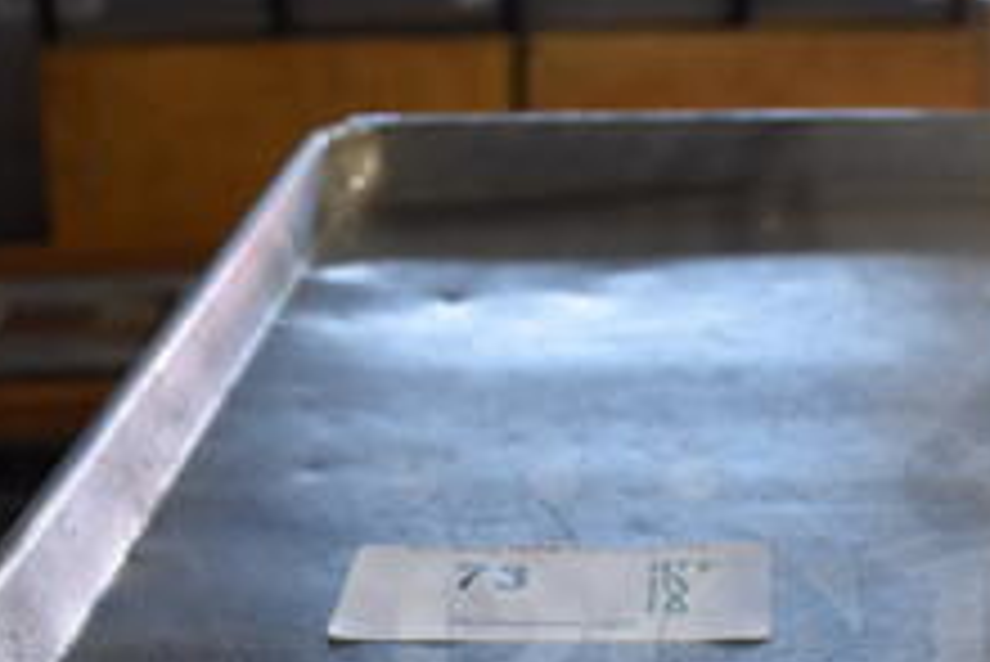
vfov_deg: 17.8
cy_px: 662
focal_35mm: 75
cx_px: 693
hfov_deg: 26.8
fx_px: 2064
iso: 800
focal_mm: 18
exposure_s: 1/125
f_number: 3.5
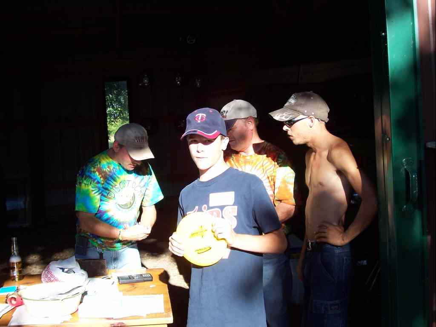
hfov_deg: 36.2
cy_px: 164
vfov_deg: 27.5
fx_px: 668
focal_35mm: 53
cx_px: 218
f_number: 3.4
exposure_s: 1/250
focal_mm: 8.6
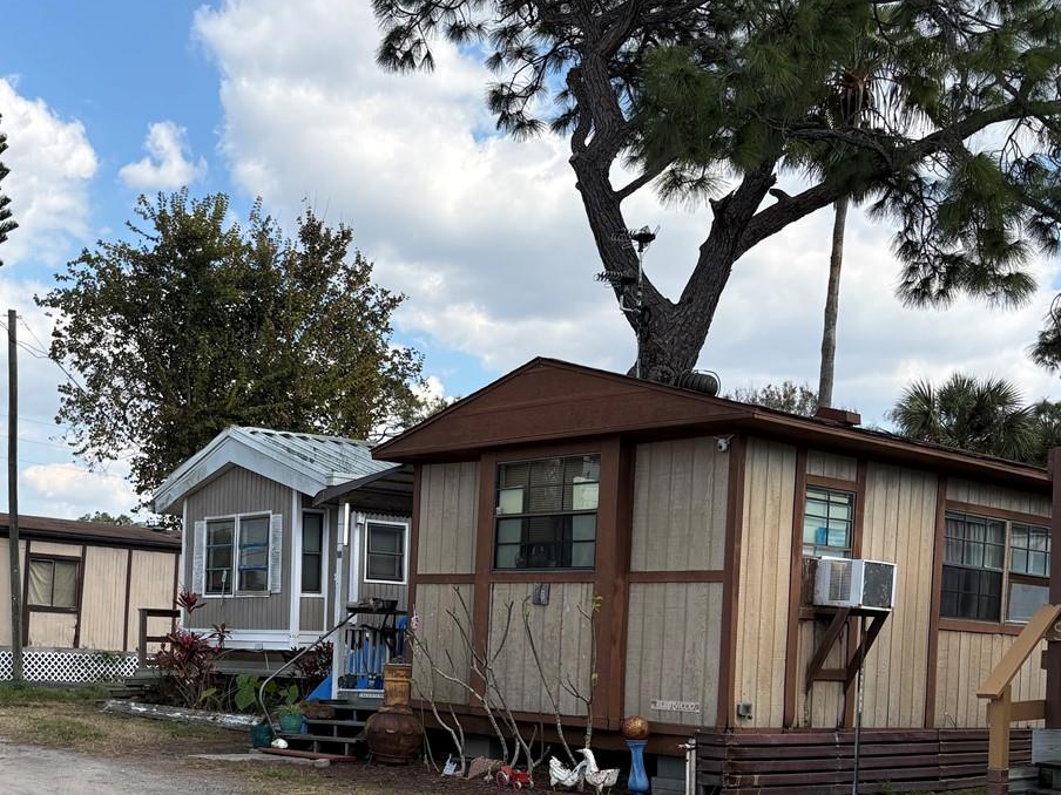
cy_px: 631
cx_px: 225
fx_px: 1410
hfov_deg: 39.7
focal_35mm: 46
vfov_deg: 30.8
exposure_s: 1/2451
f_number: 1.6
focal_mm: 5.96
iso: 50
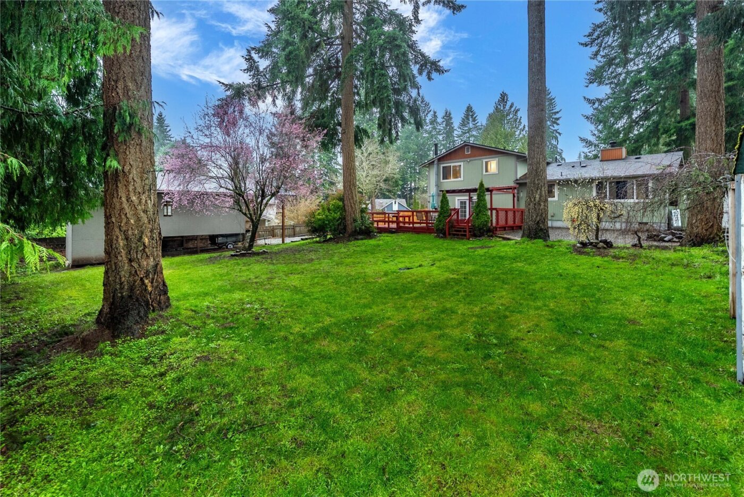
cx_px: 372
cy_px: 248
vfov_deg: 81.3
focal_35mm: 14
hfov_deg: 104.2
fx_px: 289
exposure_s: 1/30
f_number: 7.1
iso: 500
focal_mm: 14
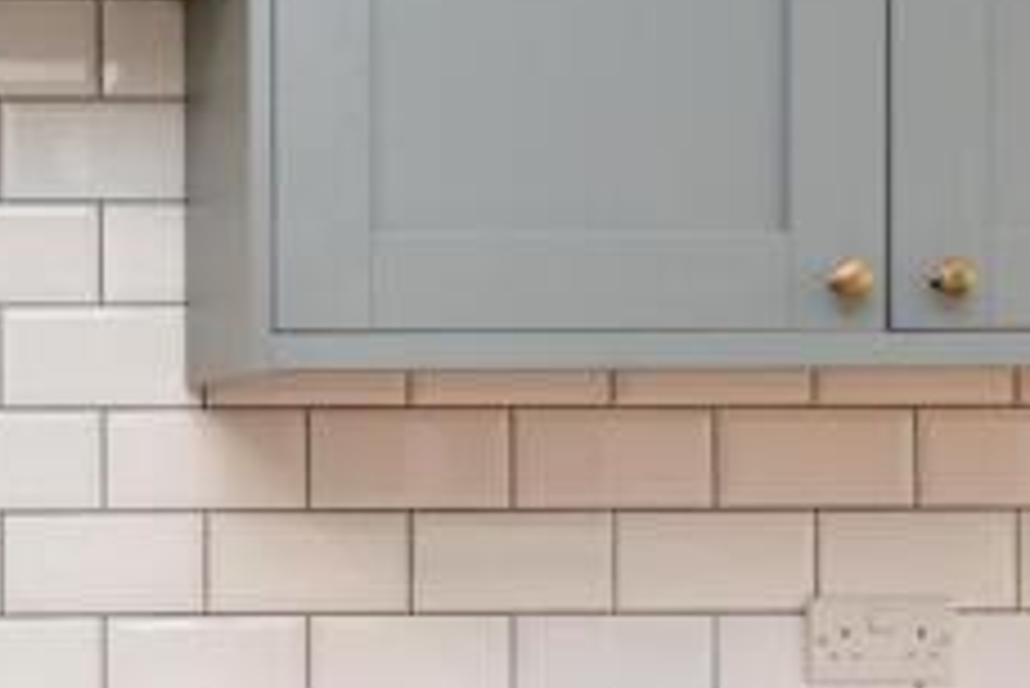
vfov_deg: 22.6
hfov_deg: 30.0
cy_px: 447
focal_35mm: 60
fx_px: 1718
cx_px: -101
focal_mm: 14
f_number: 7.1
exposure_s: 1/8
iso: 250
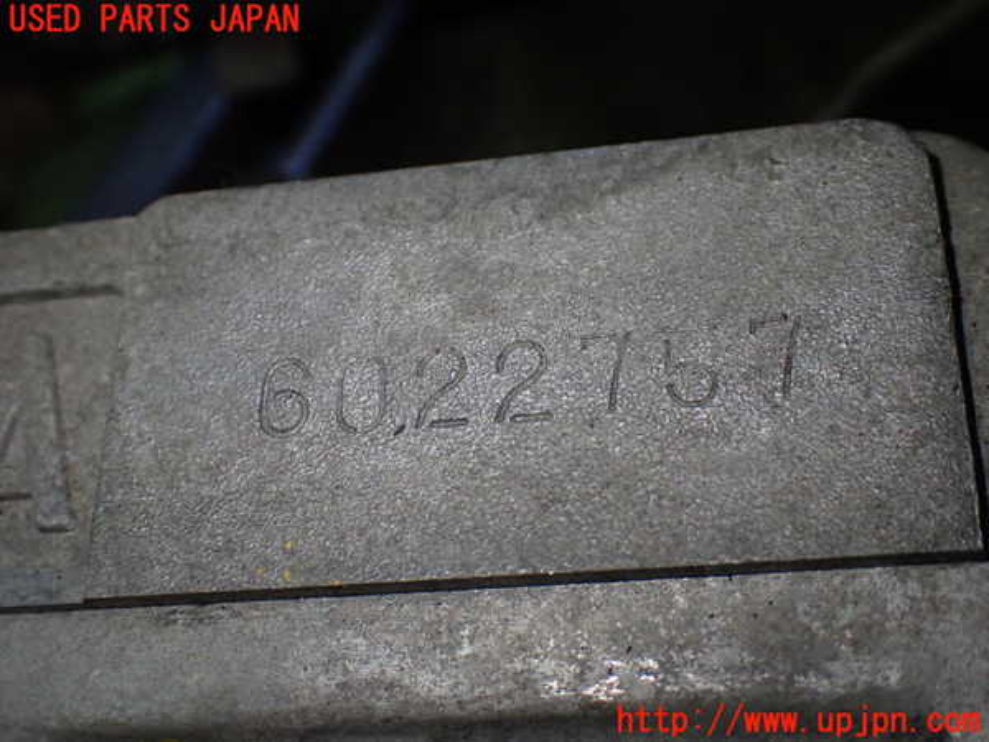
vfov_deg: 30.9
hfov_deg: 40.4
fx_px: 1343
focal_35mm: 47
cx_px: 494
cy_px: 371
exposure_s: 1/200
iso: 500
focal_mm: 8.4
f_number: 3.1
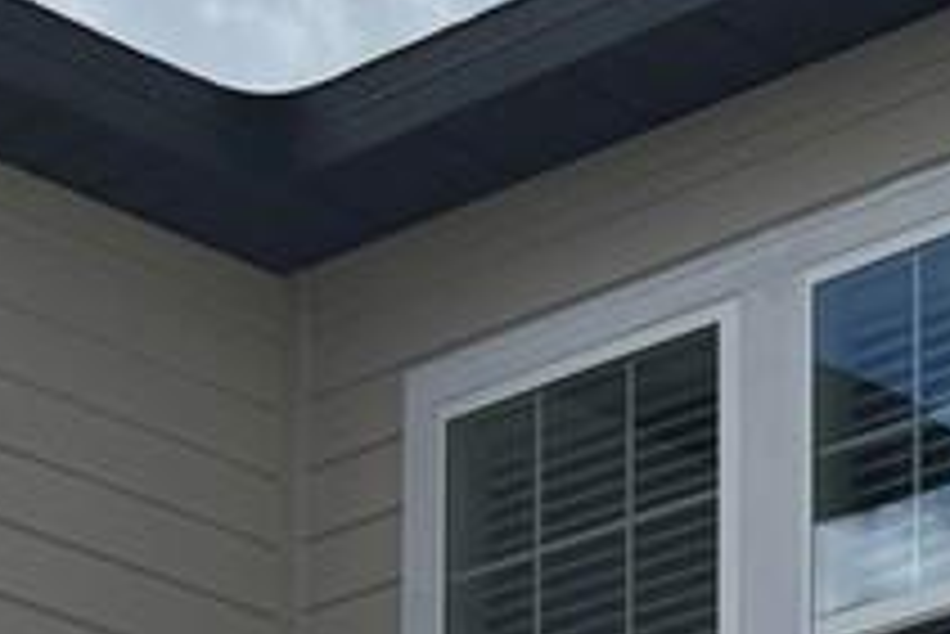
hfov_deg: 10.4
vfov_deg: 6.7
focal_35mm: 189
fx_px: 4991
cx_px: 1585
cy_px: 1754
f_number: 1.78
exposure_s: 1/7937
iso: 80
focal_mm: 6.76
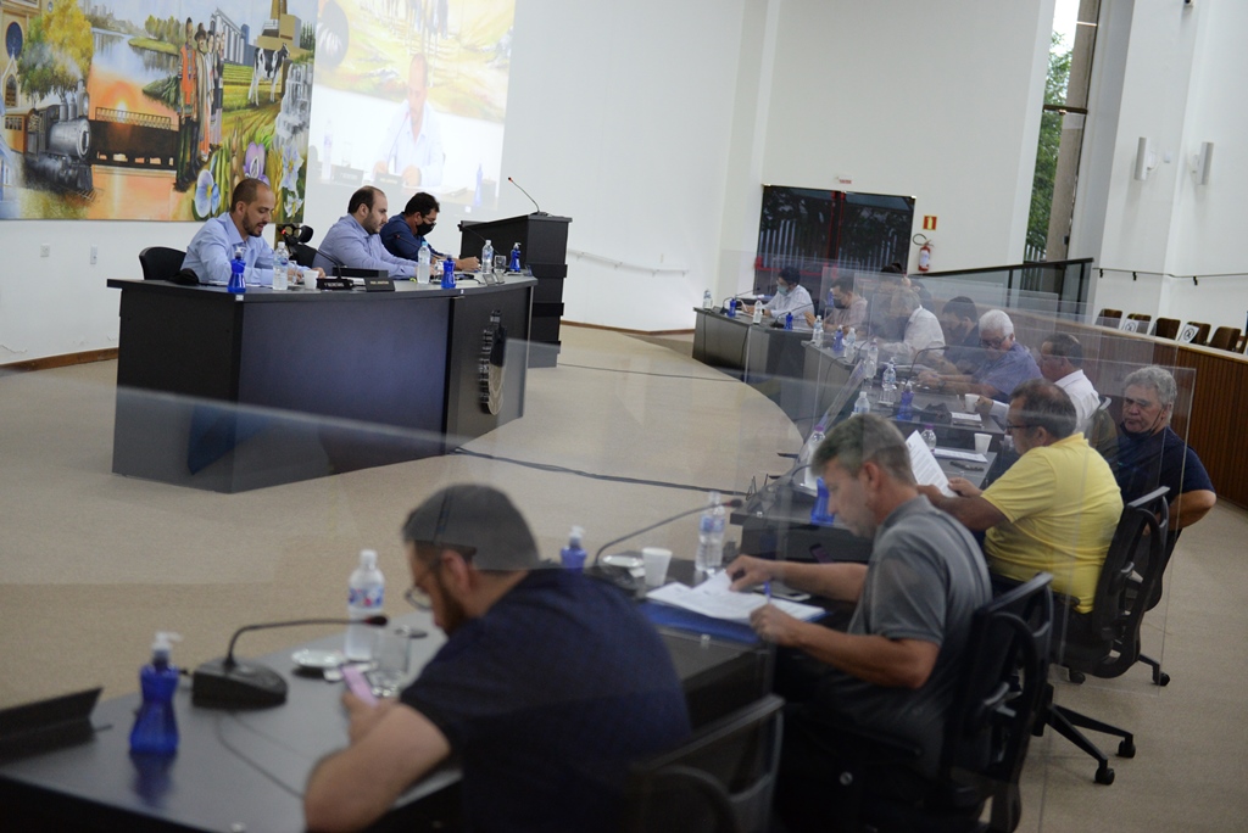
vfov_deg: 24.7
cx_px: 624
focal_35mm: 55
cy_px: 416
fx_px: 1908
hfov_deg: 36.2
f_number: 2.8
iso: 2500
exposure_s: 1/200
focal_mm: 55
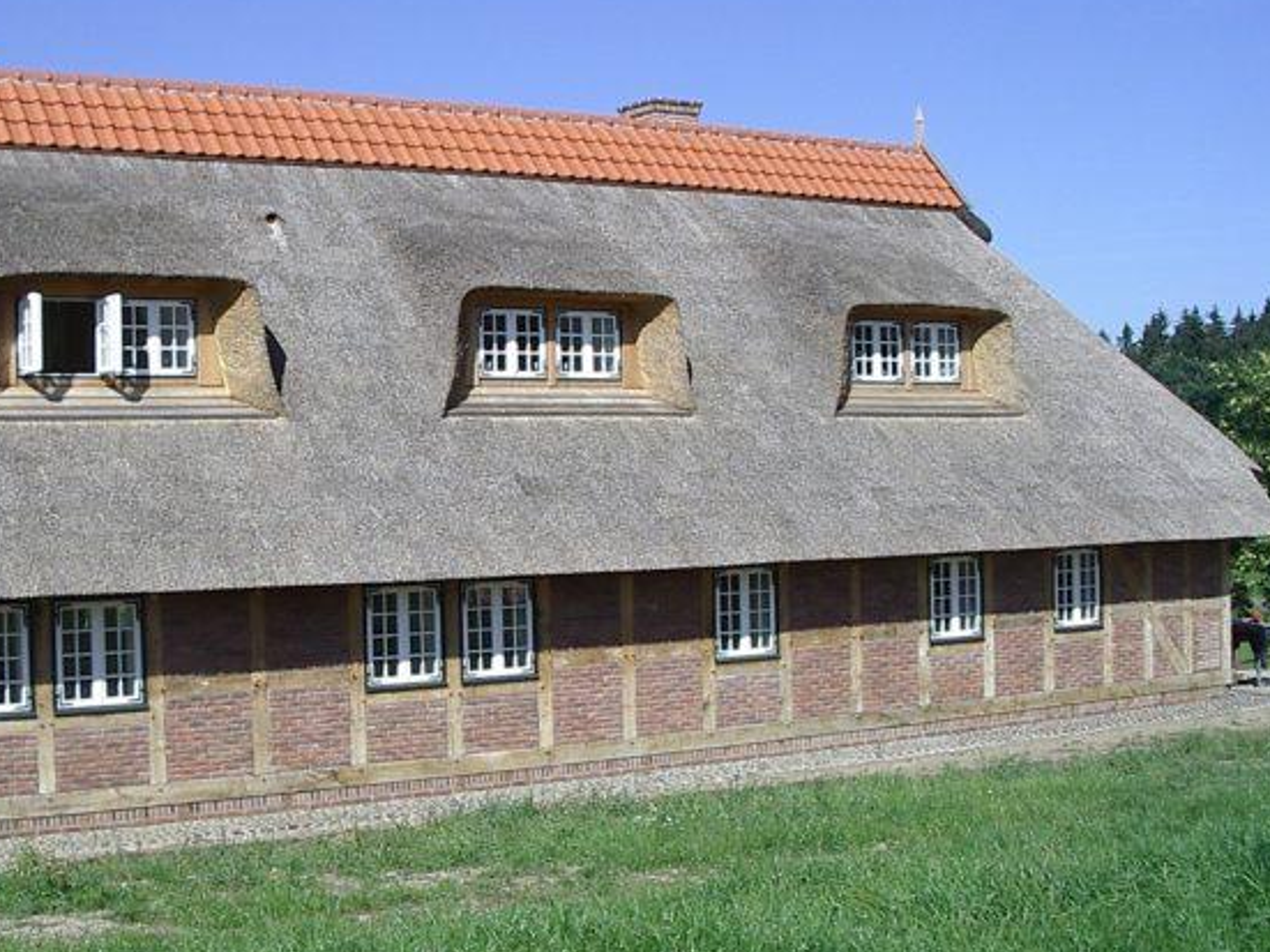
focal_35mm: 53
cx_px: 413
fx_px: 1944
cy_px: 447
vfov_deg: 27.5
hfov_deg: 35.8
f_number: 4.8
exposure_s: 1/400
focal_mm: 5.8
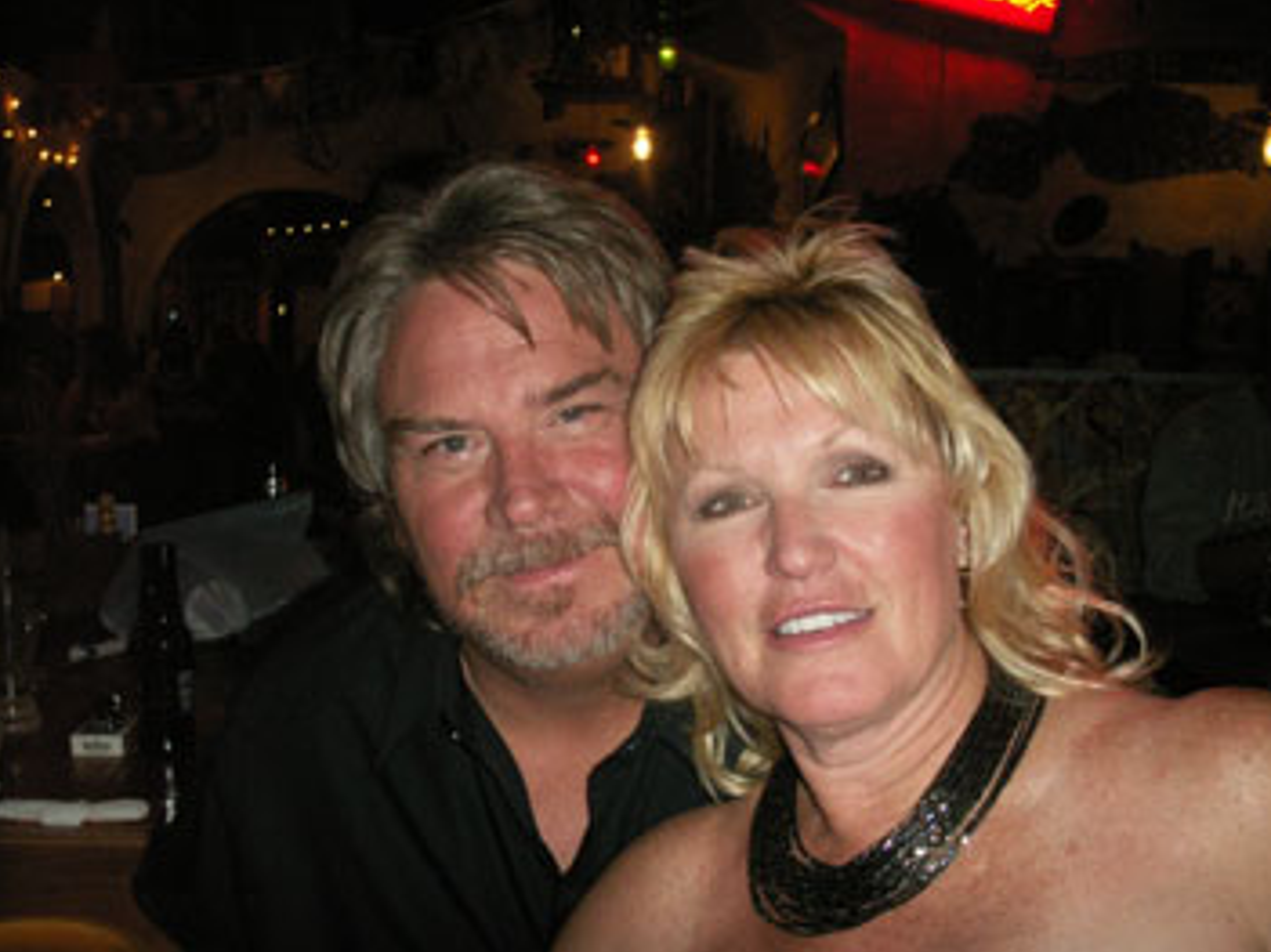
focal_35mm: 38
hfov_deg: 49.0
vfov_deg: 37.7
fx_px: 1395
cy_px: 485
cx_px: 645
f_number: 3.5
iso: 160
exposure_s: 1/40
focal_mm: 7.7
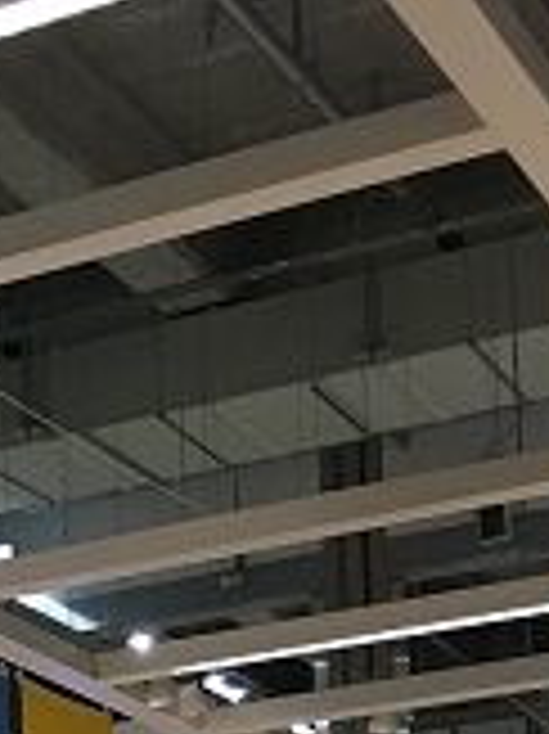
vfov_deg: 14.3
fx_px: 2710
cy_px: 1139
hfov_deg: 10.5
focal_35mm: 128
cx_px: -576
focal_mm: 4.15
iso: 125
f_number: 2.2
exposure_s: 1/30
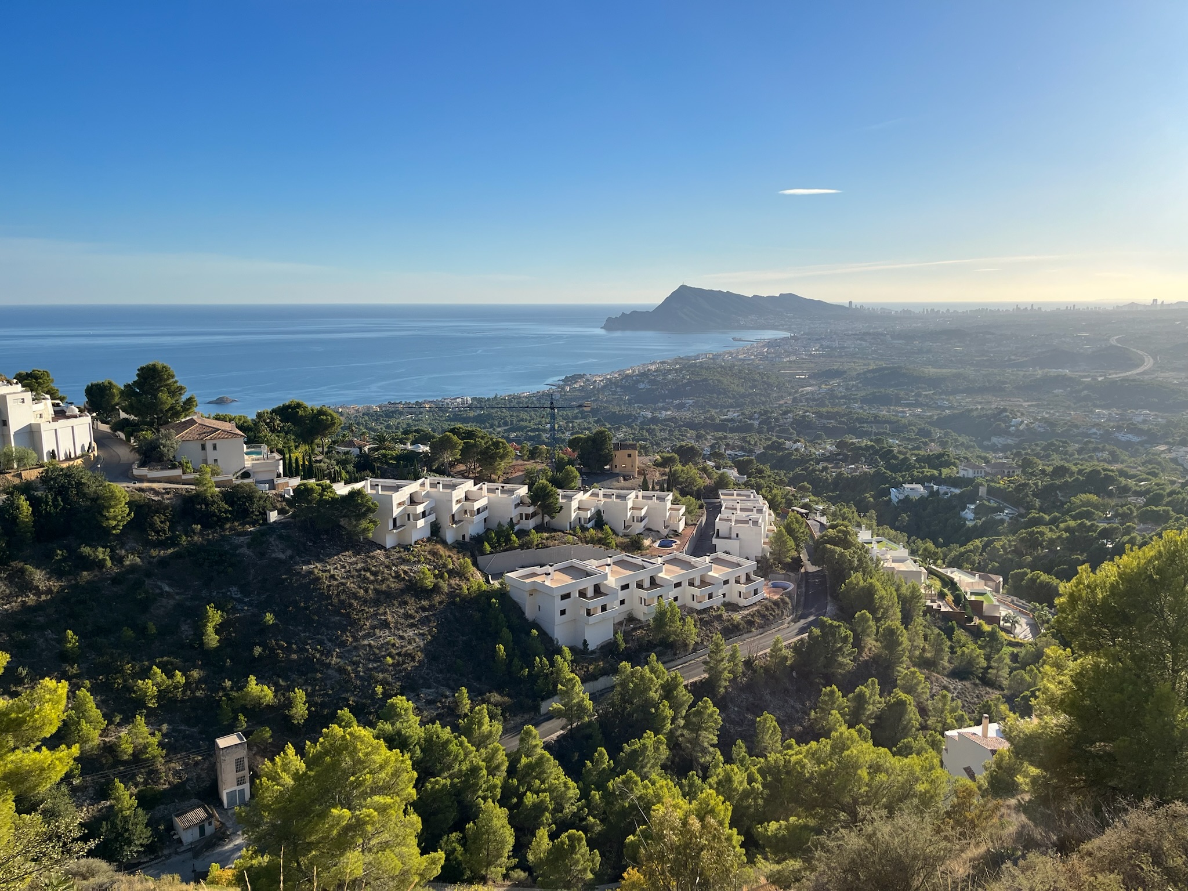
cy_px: 446
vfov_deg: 53.1
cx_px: 594
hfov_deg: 67.3
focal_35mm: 26
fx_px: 892
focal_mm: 5.1
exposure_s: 1/4016
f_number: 1.6
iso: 50
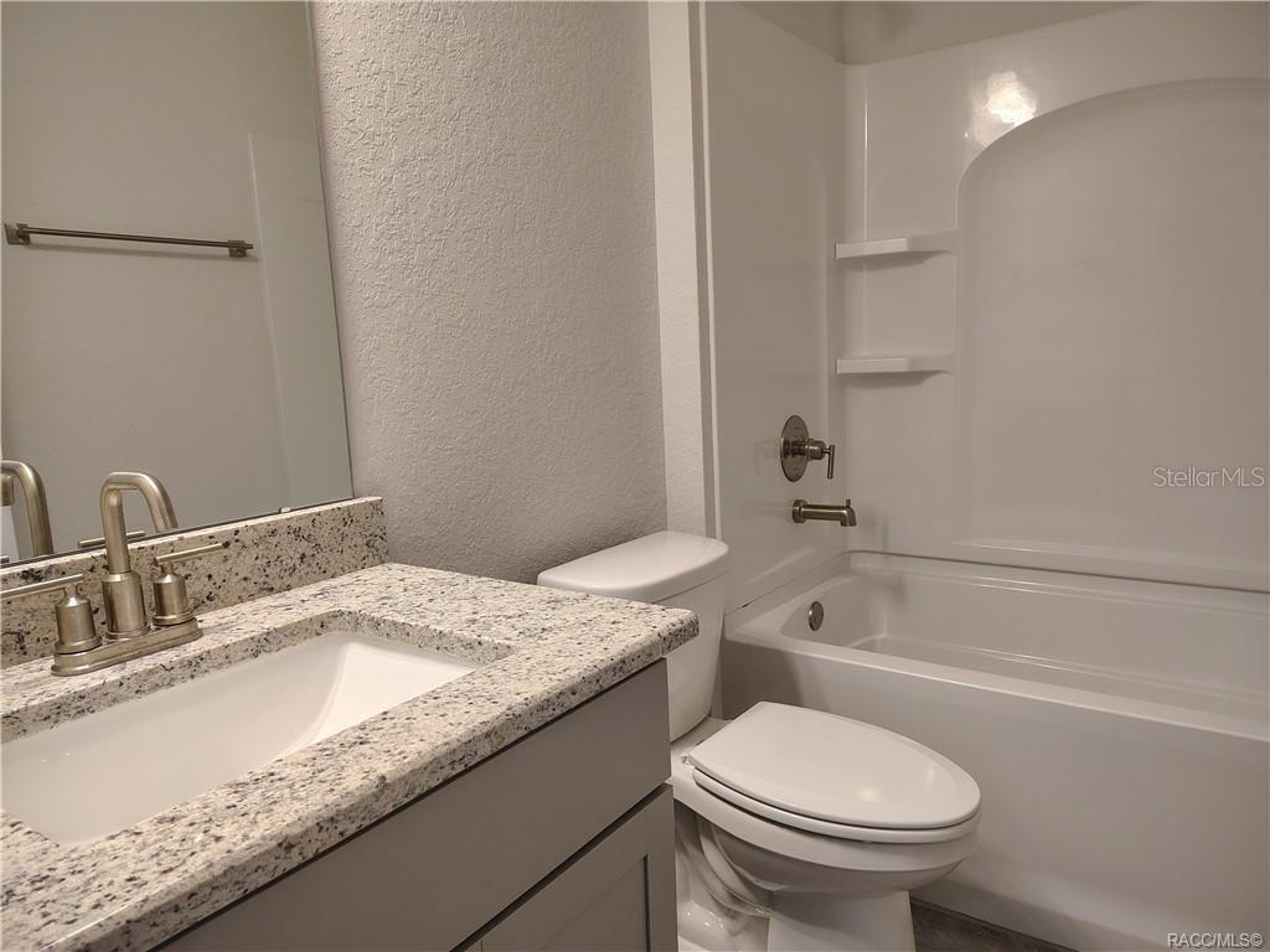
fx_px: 881
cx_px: 635
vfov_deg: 56.8
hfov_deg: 71.6
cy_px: 476
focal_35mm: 24
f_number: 1.8
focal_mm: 5.56
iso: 581
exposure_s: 1/120
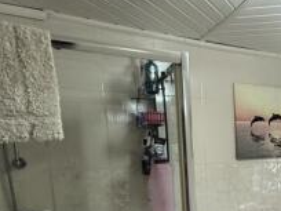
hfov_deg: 41.8
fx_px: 325
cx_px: 268
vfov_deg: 33.7
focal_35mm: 40
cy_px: 197
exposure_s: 1/50
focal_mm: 2.22
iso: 200
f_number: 2.2
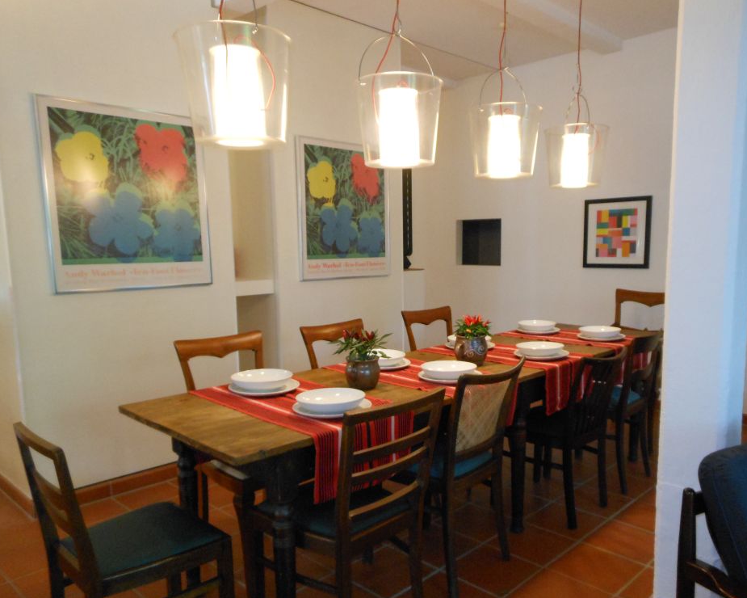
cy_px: 309
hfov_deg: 64.0
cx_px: 401
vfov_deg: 53.2
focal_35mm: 27
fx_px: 597
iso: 400
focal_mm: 4.5
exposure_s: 1/30
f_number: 3.2
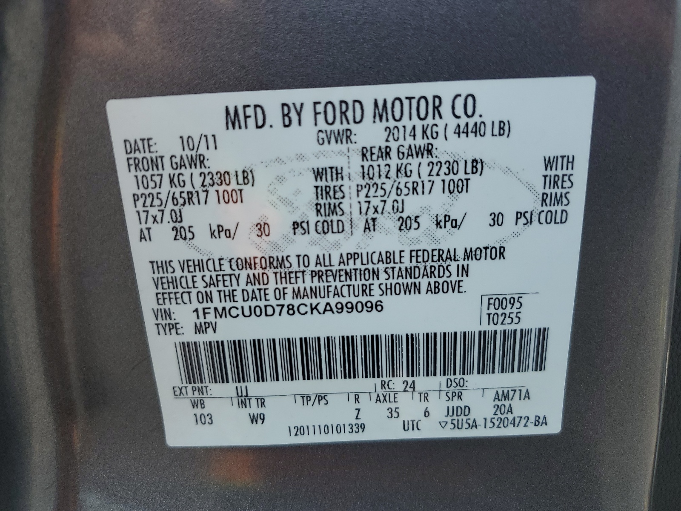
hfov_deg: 67.3
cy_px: 256
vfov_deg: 53.1
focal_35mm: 26
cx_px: 340
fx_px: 511
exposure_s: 1/1111
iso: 50
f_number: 1.5
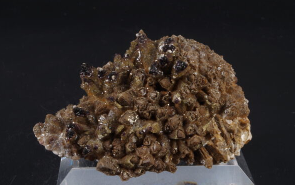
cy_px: 98
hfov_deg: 33.0
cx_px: 147
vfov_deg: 21.0
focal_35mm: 62
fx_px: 499
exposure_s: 1/1.67
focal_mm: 40
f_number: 4.5
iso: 100
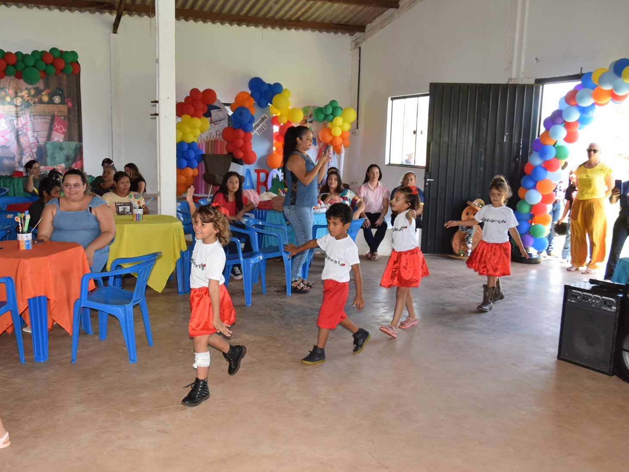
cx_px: 277
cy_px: 237
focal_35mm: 32
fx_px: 582
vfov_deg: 44.2
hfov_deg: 56.7
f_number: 5.6
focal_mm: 18
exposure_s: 1/125
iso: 720
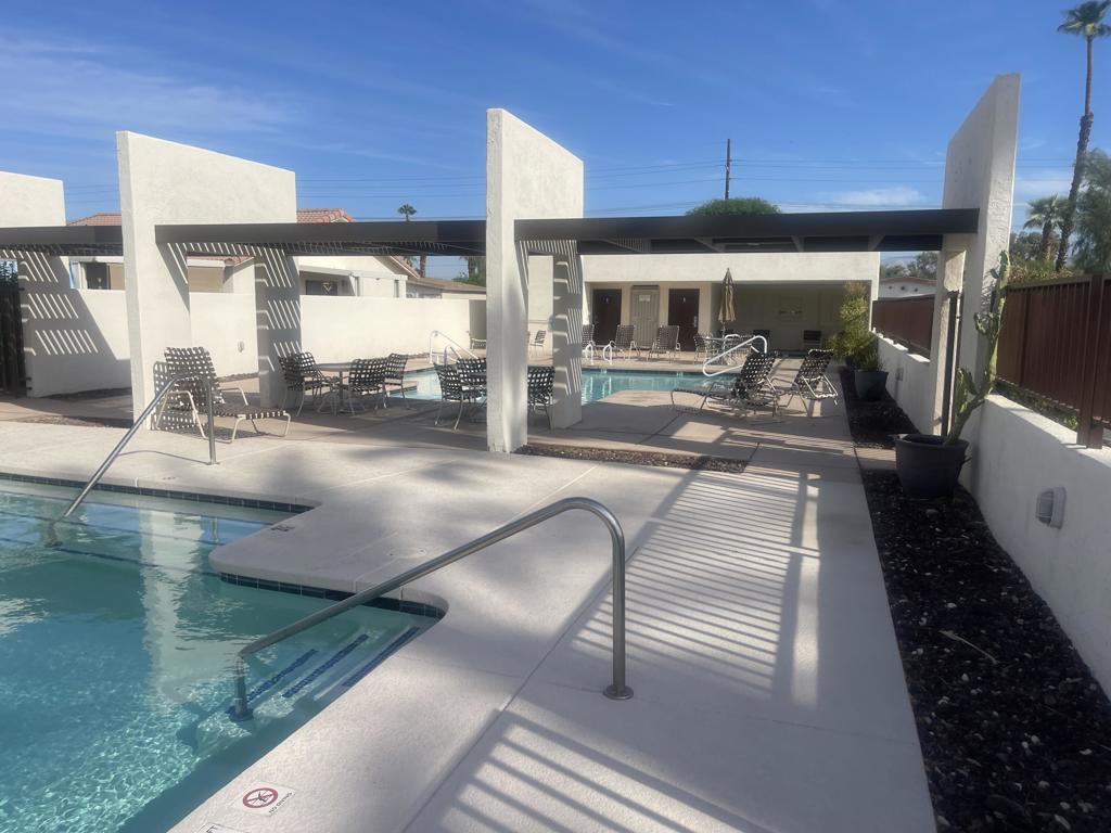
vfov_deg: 54.9
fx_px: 802
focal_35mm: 25
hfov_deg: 69.4
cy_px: 416
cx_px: 556
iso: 32
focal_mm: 5.1
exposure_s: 1/5376
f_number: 1.6
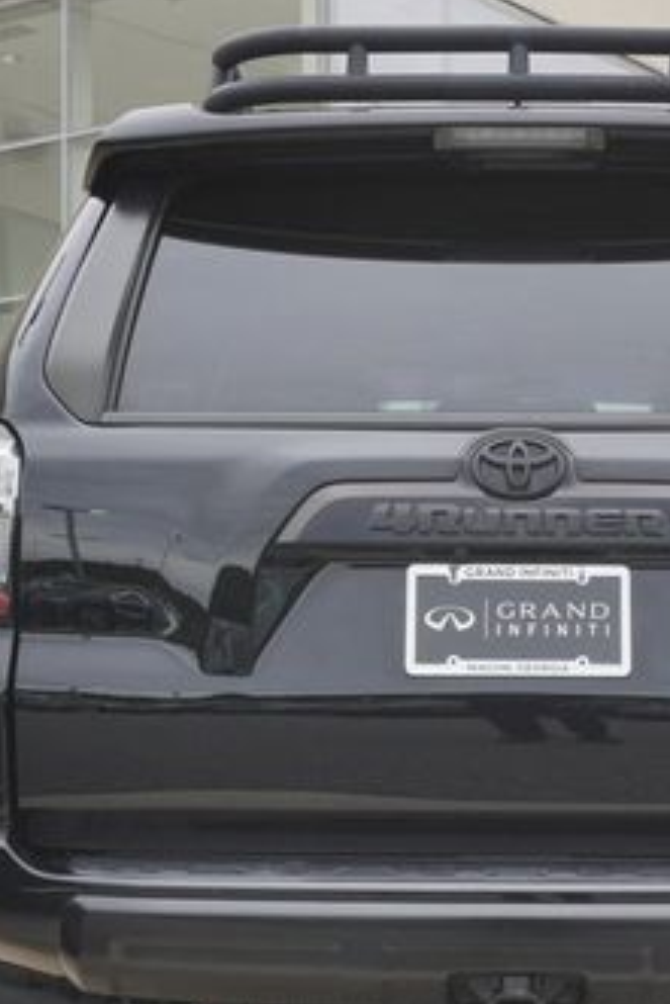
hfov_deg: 15.1
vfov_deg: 22.6
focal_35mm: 90
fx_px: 2509
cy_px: 575
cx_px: 528
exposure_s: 1/60
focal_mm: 31
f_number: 13
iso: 160
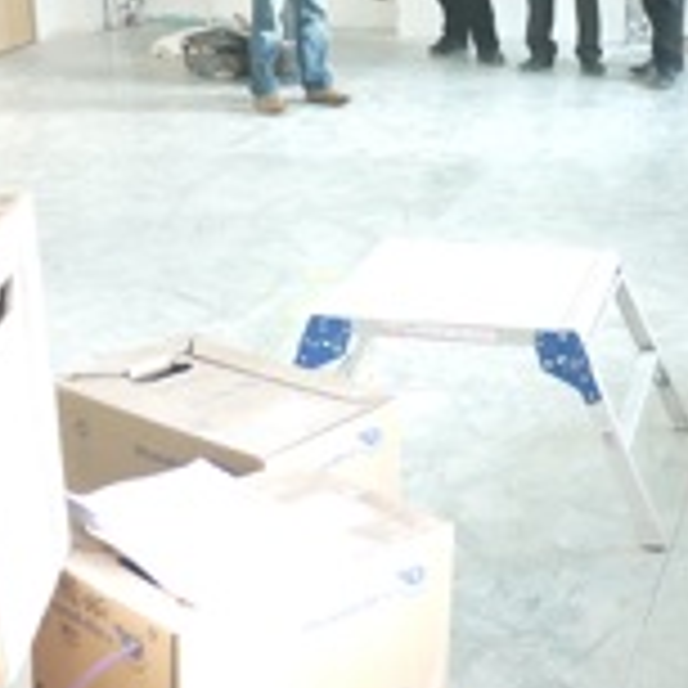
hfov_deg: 24.3
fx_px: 1597
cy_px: 279
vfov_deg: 24.3
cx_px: 391
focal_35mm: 71
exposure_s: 1/60
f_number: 2.5
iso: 320
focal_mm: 14
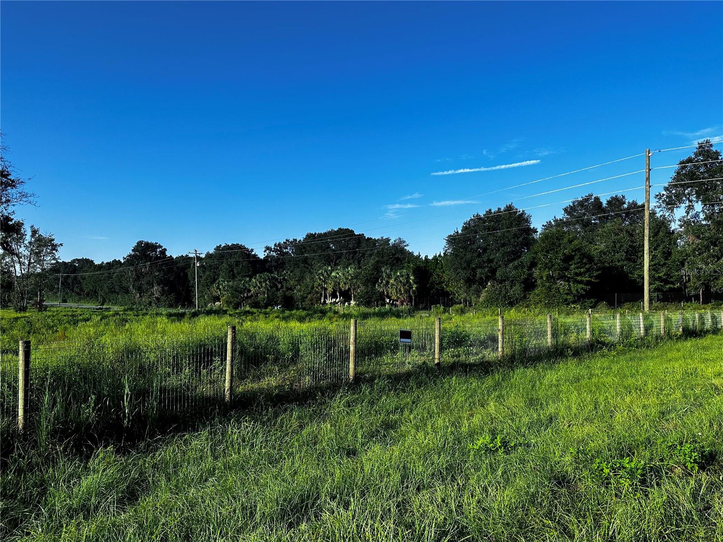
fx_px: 501
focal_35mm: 24
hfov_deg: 71.6
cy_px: 271
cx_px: 362
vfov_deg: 56.8
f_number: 1.78
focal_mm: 6.86
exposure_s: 1/2732
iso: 80
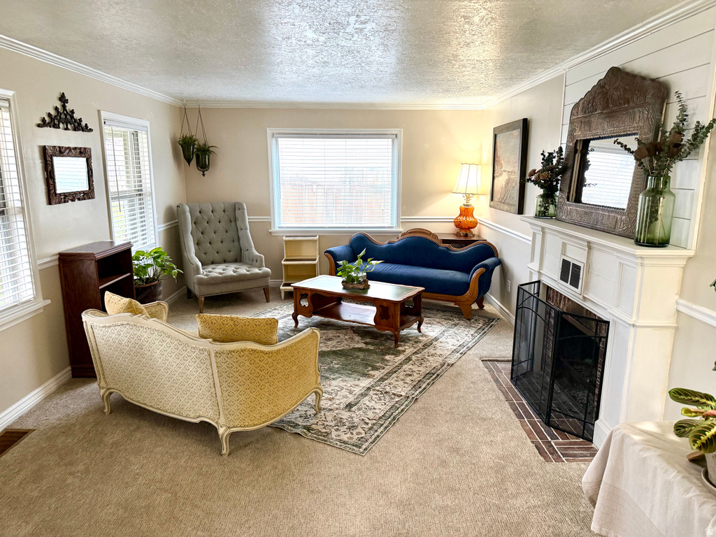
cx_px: 358
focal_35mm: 24
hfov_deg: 71.6
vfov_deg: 56.8
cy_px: 268
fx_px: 496
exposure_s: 1/60
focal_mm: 6.76
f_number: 1.78
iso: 250
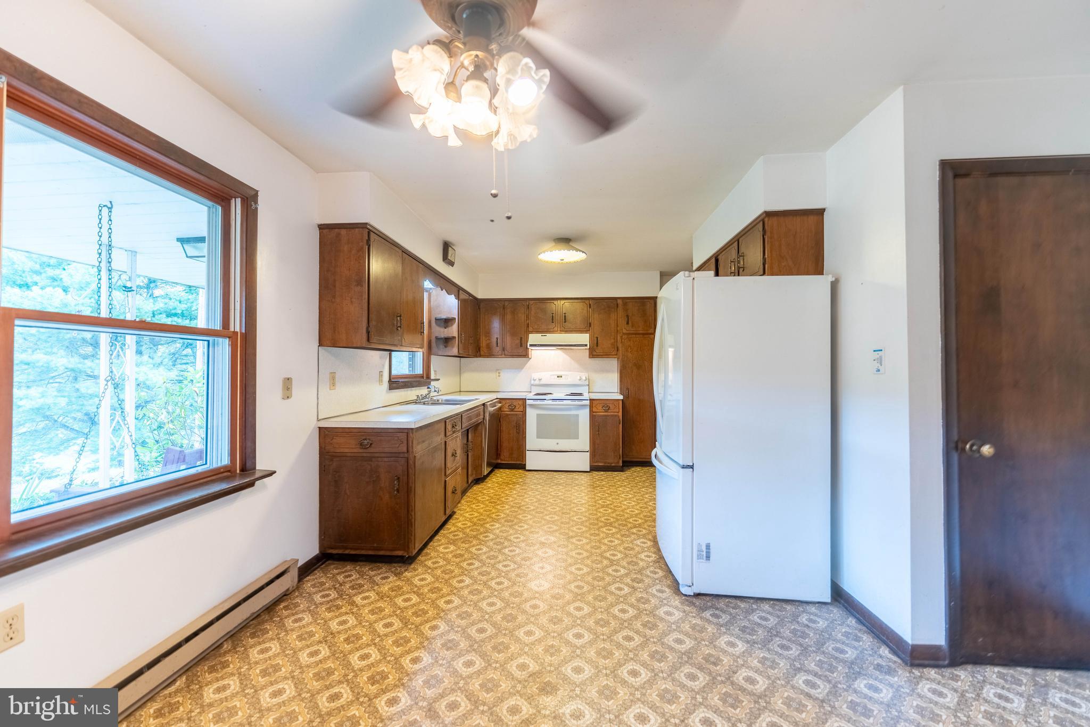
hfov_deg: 104.3
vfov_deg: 81.2
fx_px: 424
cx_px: 545
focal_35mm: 14
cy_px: 364
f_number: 2.8
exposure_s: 1/320
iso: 800
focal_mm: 14
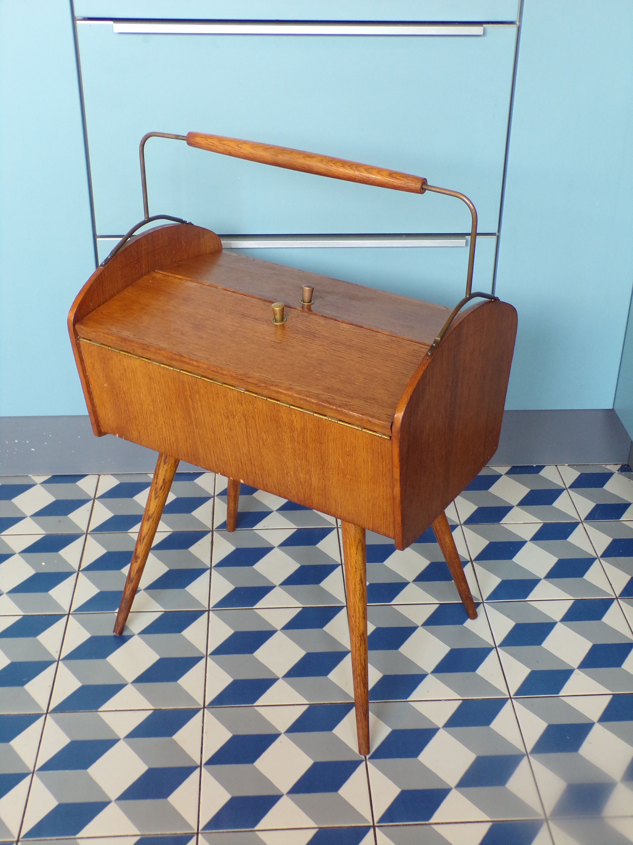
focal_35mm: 42
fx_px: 1024
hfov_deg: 34.3
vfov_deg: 44.8
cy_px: 422
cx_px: 316
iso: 211
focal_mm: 7.6
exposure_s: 1/17
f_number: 3.4
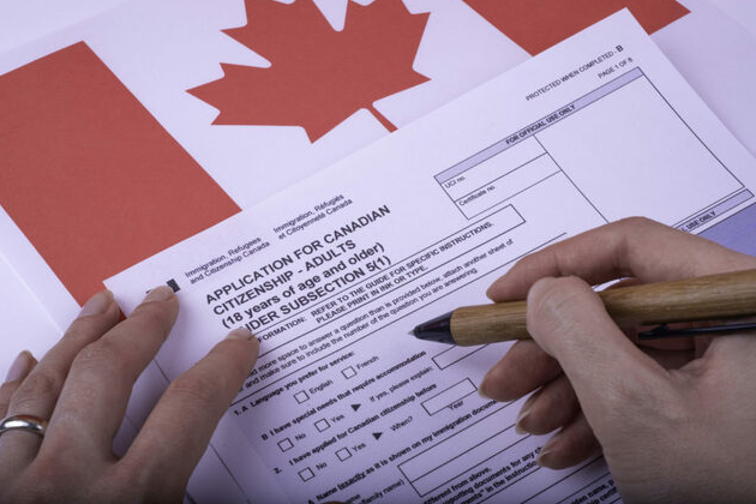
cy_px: 251
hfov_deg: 32.9
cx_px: 382
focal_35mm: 61
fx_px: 1281
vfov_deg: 22.3
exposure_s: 1/200
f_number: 32
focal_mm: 60
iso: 100
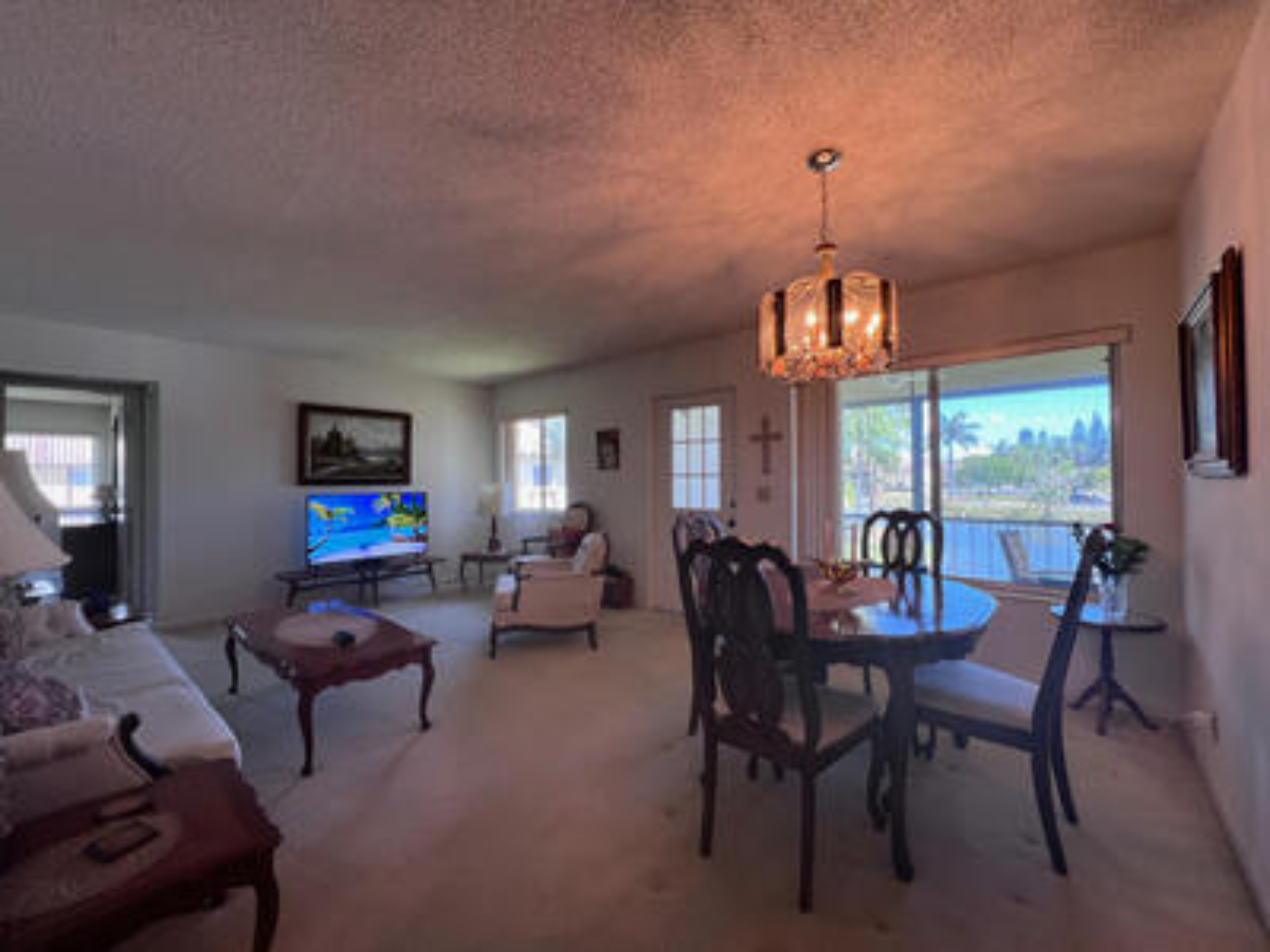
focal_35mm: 13
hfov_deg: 106.2
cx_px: 635
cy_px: 476
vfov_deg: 89.9
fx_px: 477
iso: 64
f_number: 1.8
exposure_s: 1/120
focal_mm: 1.57
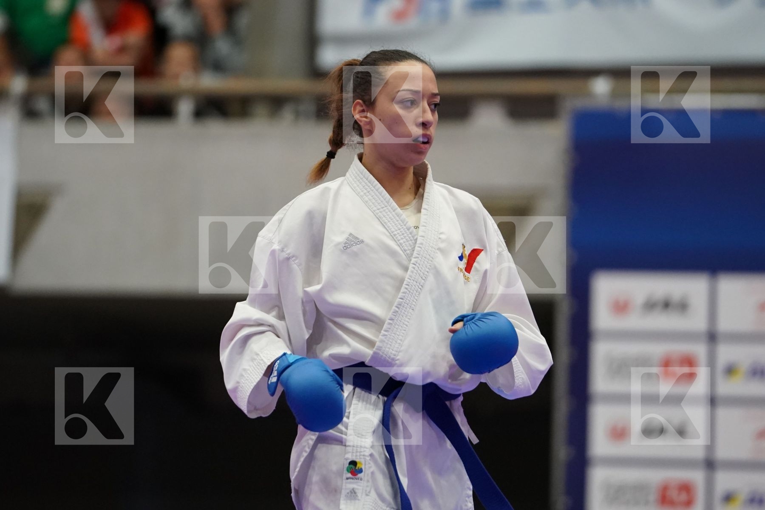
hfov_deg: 6.9
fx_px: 6375
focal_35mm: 300
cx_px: 382
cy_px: 255
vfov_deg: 4.6
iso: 3200
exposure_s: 1/1000
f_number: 2.8
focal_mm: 200
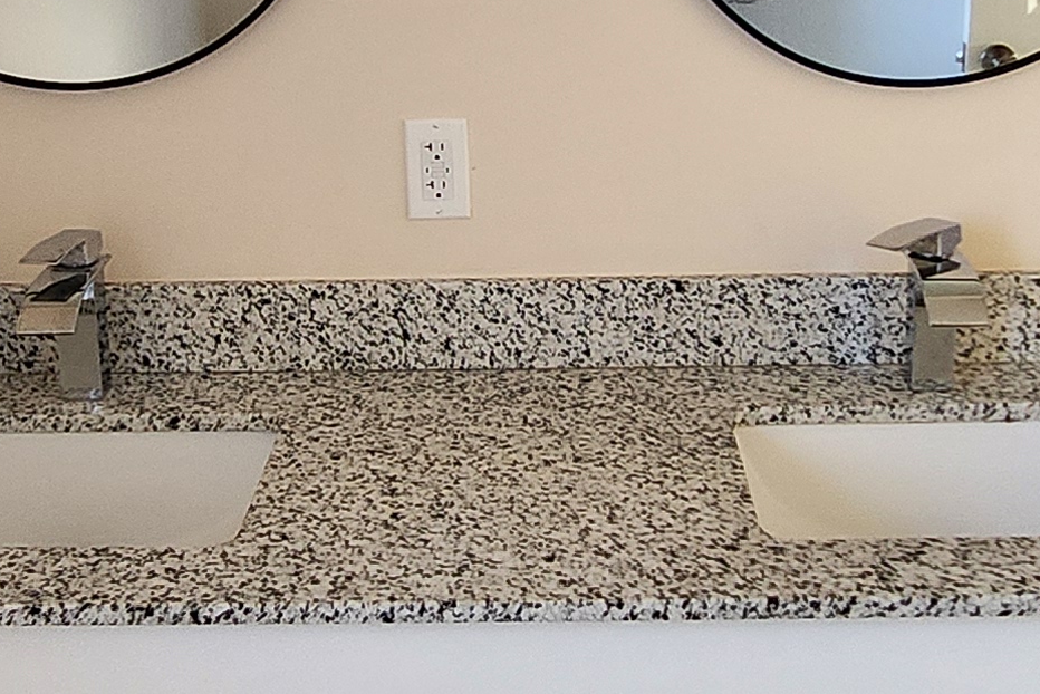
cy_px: 175
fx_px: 1676
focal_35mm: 58
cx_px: 537
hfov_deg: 34.5
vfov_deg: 23.2
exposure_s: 1/60
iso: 160
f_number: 2.2
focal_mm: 1.7
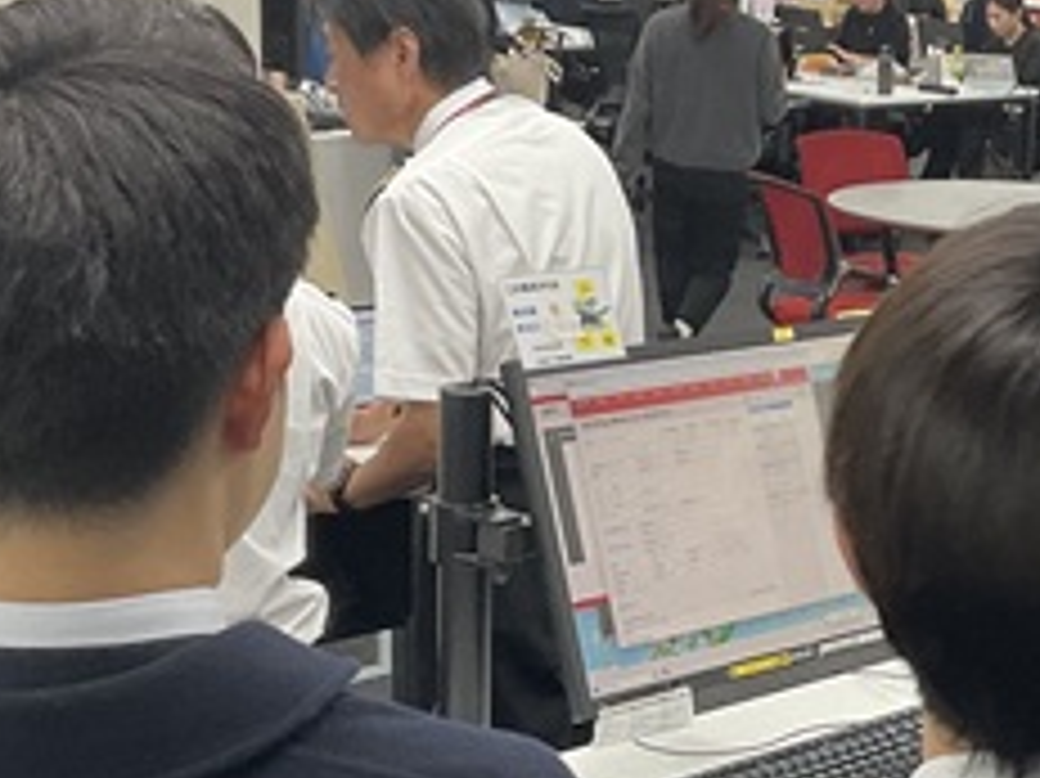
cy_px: 497
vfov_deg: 16.7
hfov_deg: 21.8
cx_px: 927
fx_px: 2642
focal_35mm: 88
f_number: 1.8
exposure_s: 1/50
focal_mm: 3
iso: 80
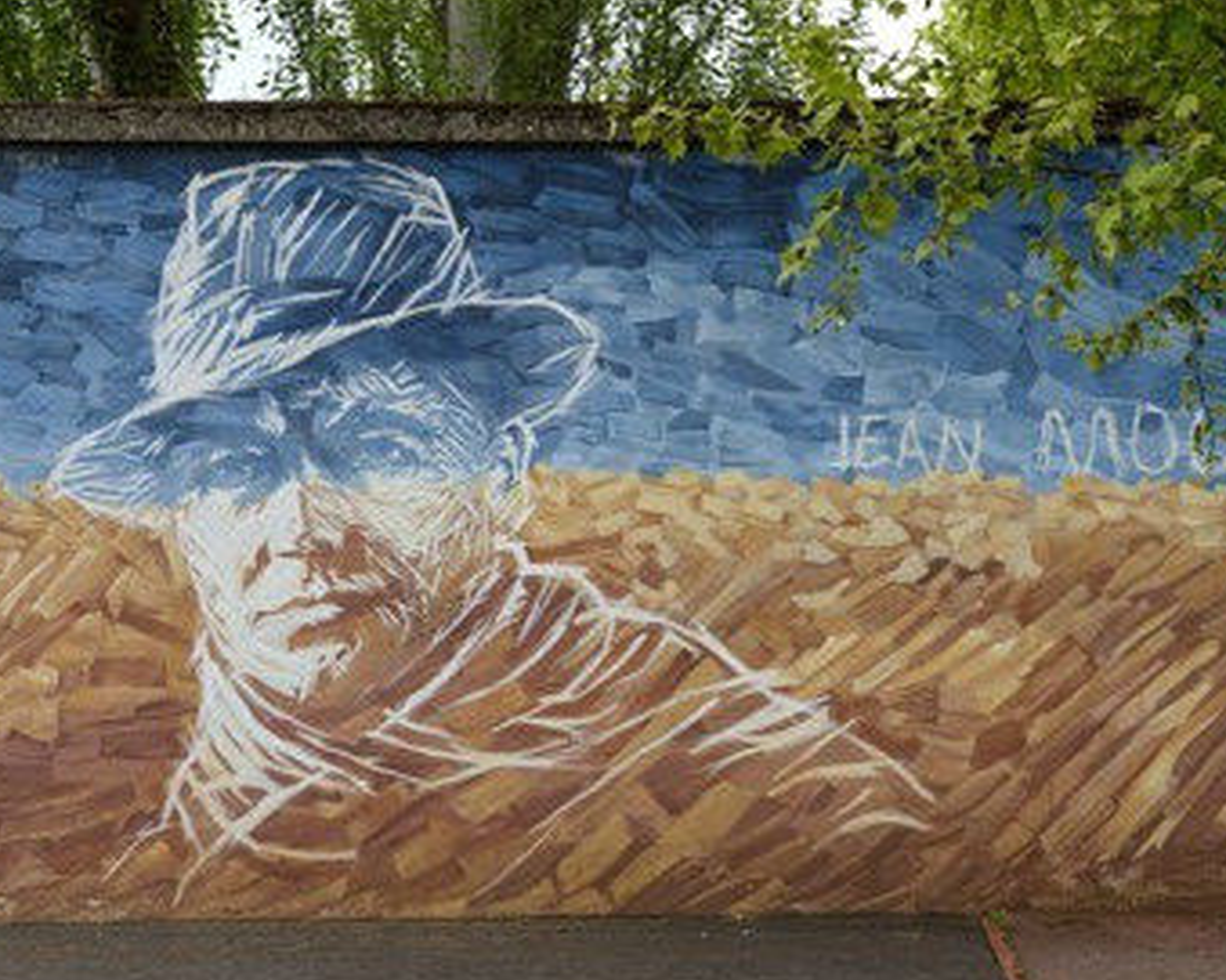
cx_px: 680
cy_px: 492
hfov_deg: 29.6
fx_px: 2322
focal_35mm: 64
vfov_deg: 23.8
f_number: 8
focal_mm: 55
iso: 200
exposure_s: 1/250
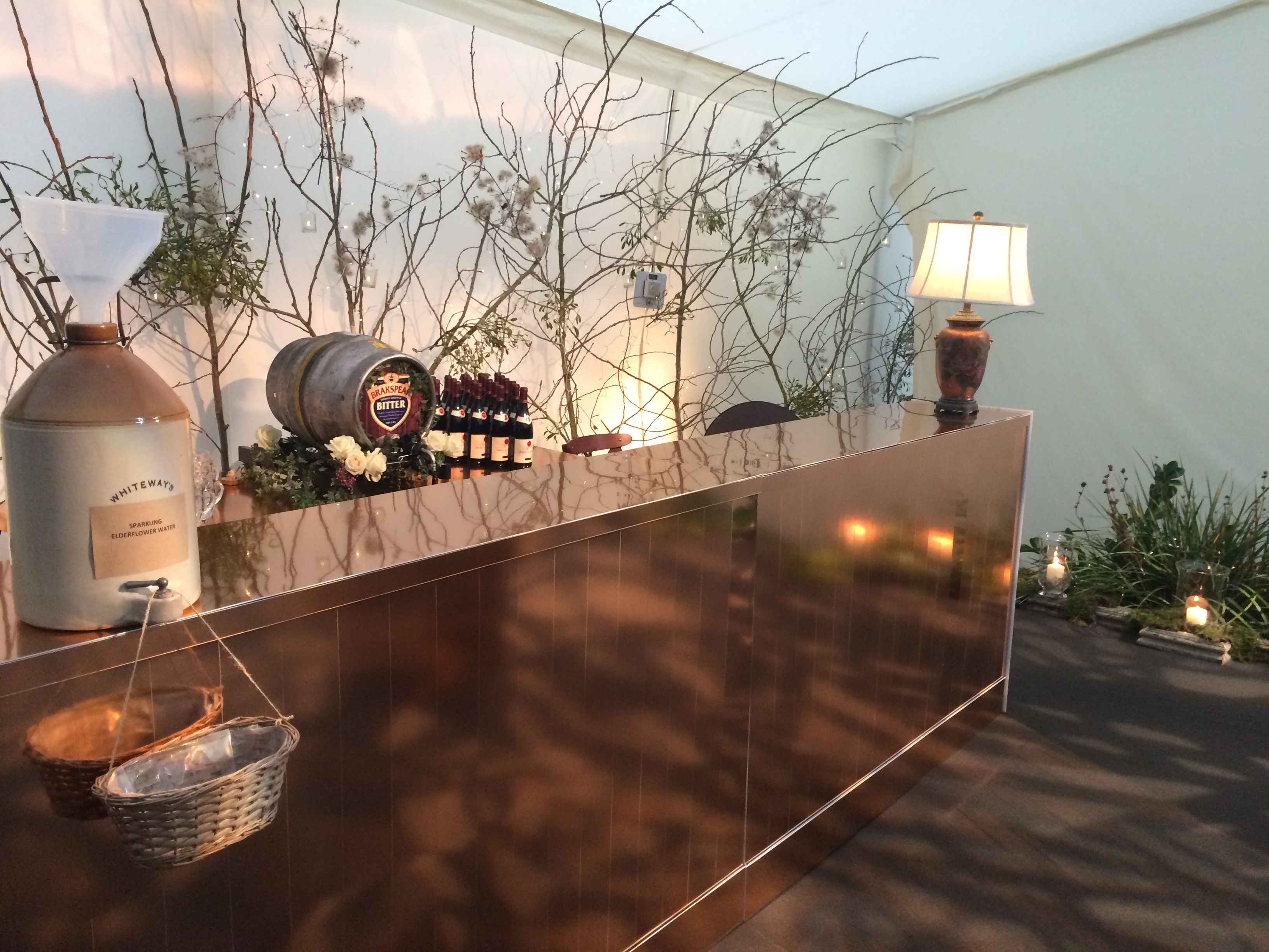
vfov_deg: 48.2
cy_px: 476
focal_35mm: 29
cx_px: 634
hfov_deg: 61.7
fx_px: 1063
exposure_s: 1/33
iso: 200
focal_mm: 4.15
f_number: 2.2
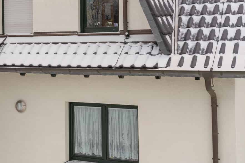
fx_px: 517
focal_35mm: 76
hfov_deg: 25.6
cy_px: 24
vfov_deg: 17.7
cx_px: 14
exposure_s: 1/100
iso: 500
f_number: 6.3
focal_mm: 35
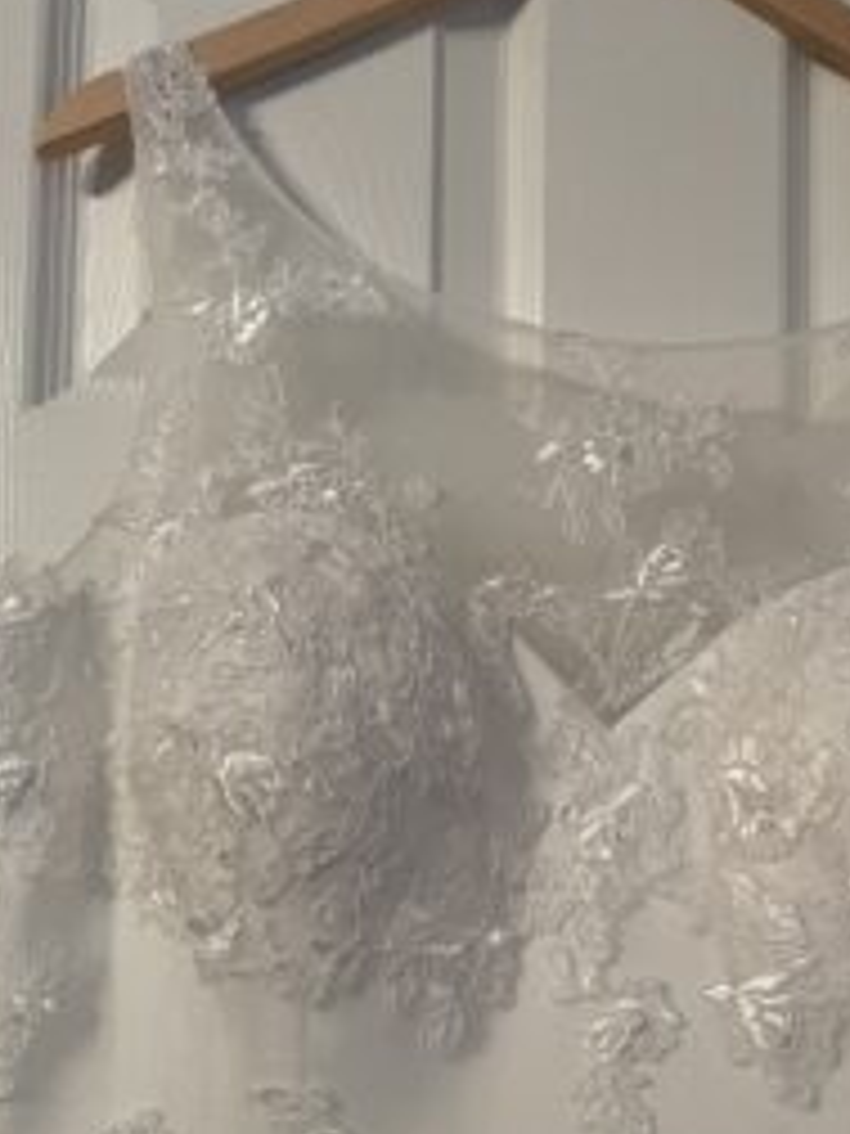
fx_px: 1441
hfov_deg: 32.1
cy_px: 785
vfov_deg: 42.2
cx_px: 661
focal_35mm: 44
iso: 200
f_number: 1.6
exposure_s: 1/50
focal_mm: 4.2
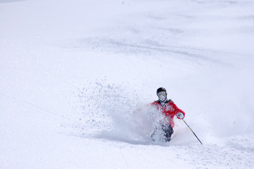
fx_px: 2115
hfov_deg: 6.9
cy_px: 84
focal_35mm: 300
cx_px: 127
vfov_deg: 4.6
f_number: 10
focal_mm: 200
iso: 800
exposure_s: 1/4000
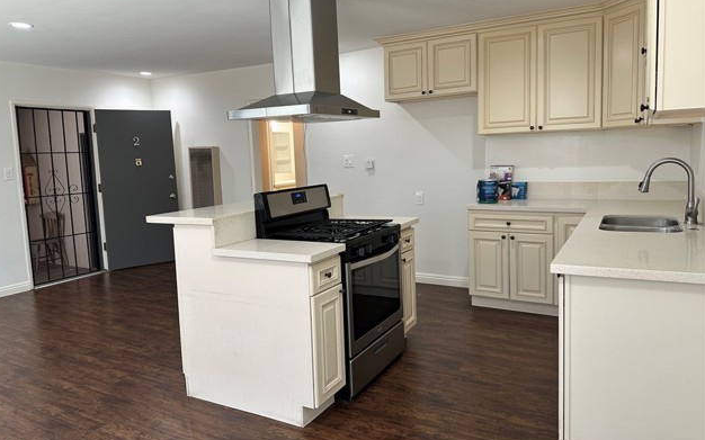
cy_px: 204
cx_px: 349
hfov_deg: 70.4
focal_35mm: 26
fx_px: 499
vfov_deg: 47.5
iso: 160
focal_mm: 6.86
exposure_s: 1/120
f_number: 1.78
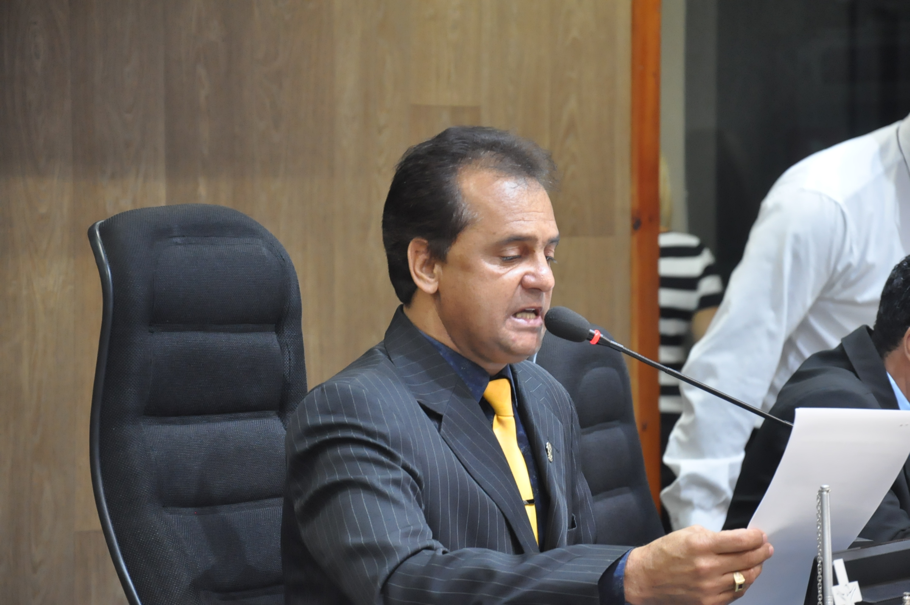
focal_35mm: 158
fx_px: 3976
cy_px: 302
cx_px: 455
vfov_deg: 8.7
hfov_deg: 13.1
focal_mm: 105
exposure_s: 1/40
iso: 2000
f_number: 5.6
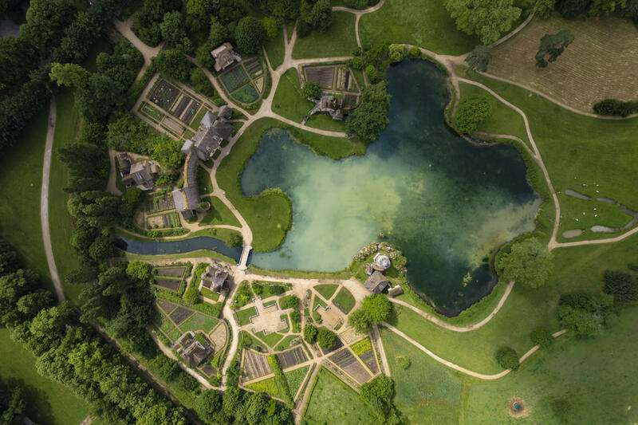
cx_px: 319
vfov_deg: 57.2
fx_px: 390
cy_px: 212
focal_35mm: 22
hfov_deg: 78.6
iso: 100
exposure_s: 1/800
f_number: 2.8
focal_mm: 8.38
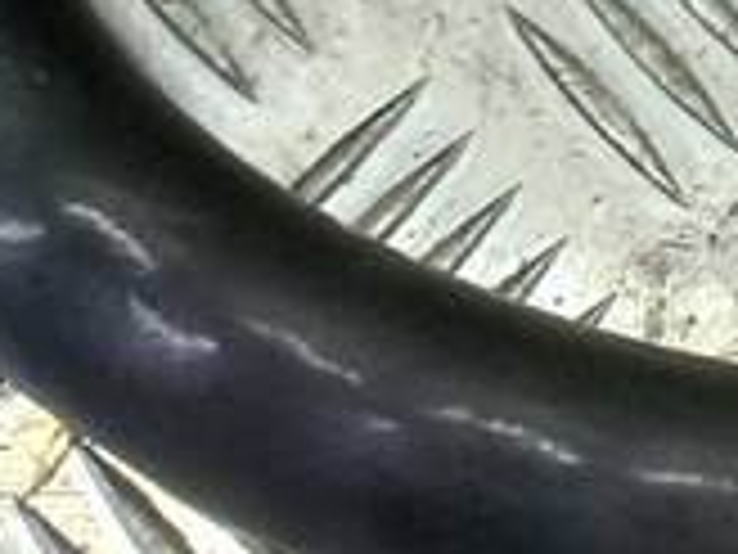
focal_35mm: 156
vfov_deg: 8.5
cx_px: 954
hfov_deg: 12.3
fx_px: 3326
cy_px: -883
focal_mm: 4.6
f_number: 1.8
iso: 64
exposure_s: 1/50
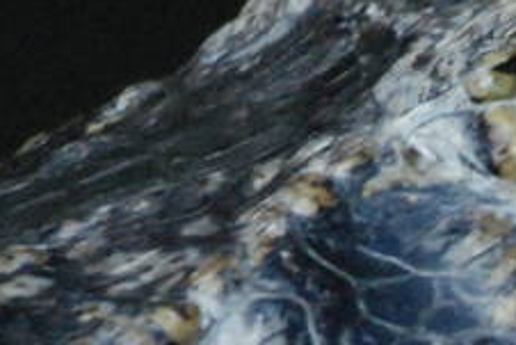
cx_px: 600
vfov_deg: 0.6
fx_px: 33575
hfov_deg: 0.9
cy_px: 234
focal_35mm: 2341
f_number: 5
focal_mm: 220
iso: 1600
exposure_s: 1/160
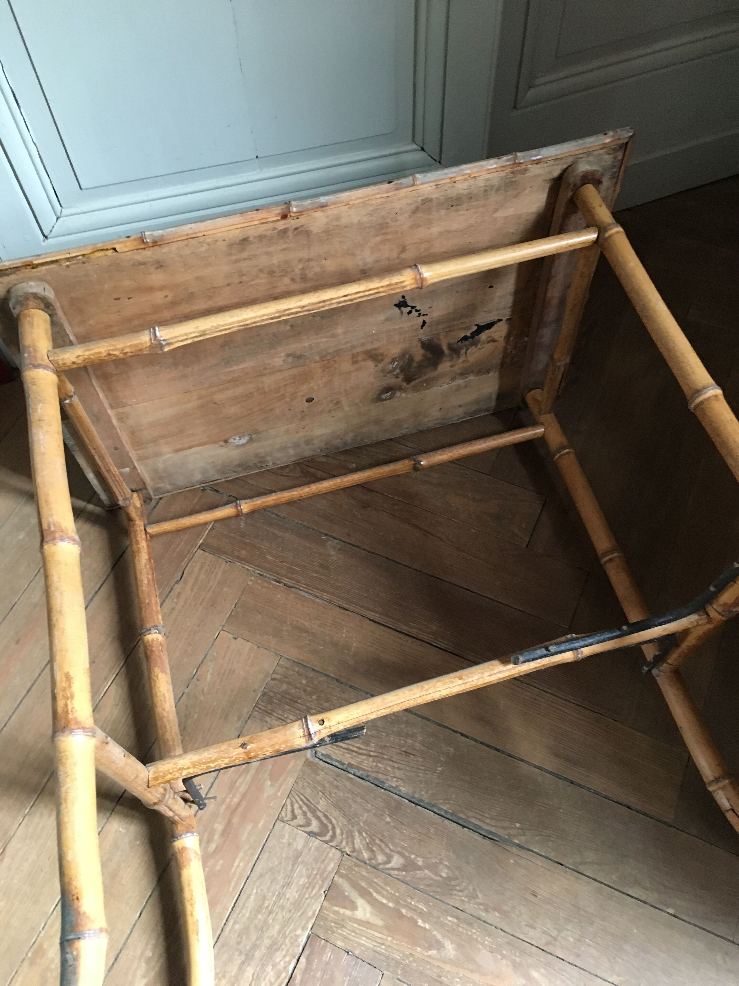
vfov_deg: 61.7
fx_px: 825
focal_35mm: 29
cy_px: 493
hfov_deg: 48.2
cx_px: 370
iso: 200
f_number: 2.2
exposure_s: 1/20
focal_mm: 4.15
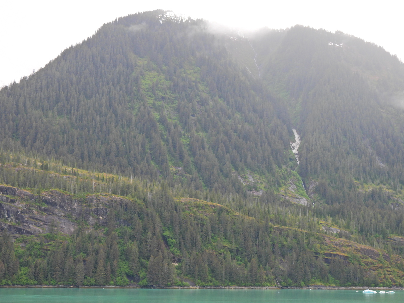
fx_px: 700
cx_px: 202
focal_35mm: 60
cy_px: 152
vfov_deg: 24.4
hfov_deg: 32.2
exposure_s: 1/125
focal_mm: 10.7
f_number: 3.5
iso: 100
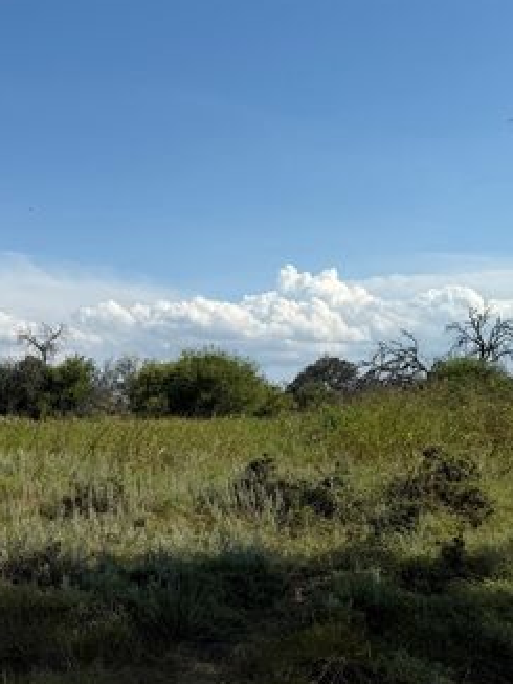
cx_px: 101
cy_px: 468
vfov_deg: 38.4
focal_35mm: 49
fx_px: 969
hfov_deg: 29.0
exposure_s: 1/6711
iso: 80
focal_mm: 6.76
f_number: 1.78
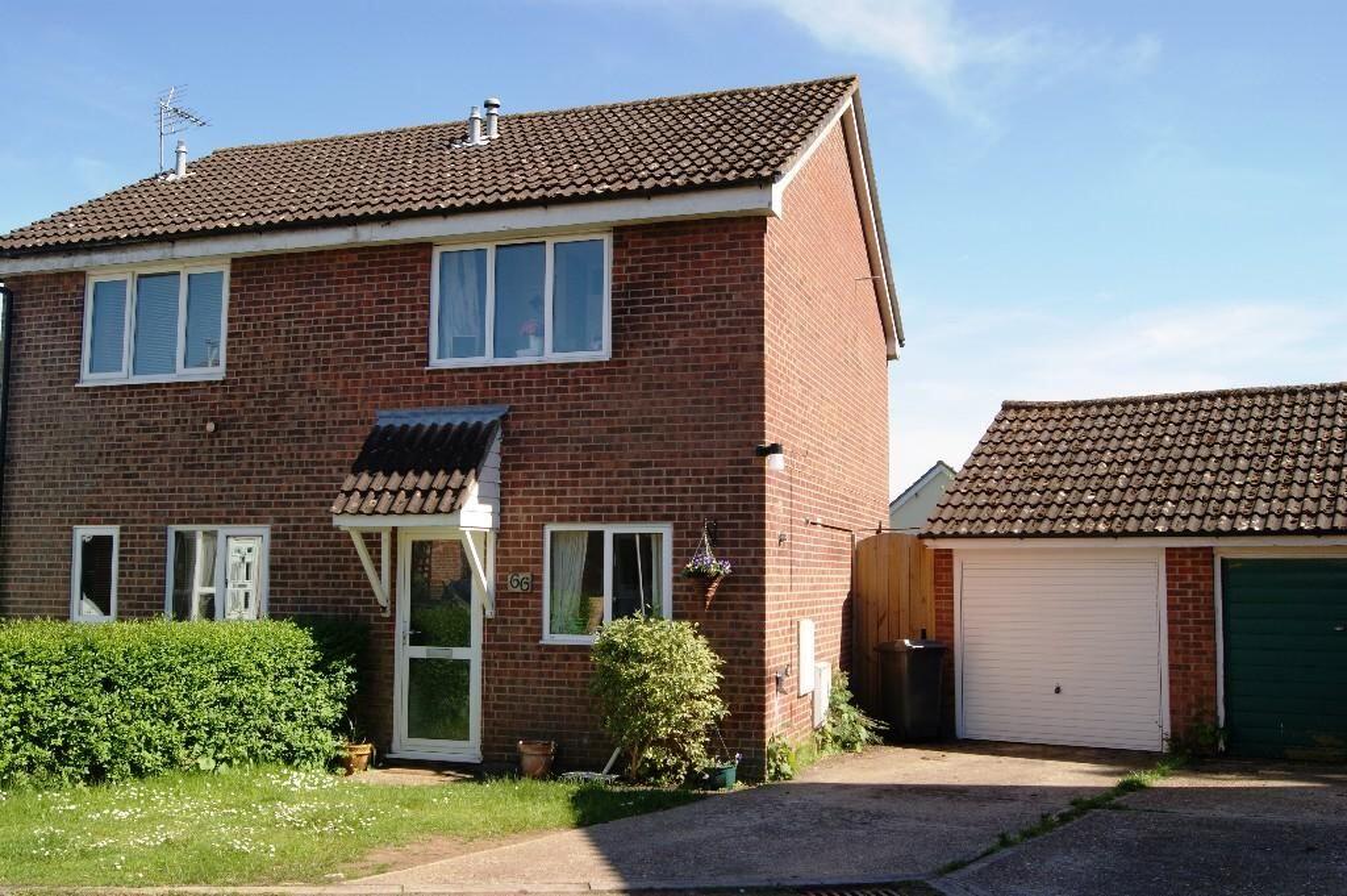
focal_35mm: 33
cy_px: 448
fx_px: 1234
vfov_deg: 39.9
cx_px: 674
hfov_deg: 57.3
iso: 100
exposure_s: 1/100
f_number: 10
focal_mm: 22
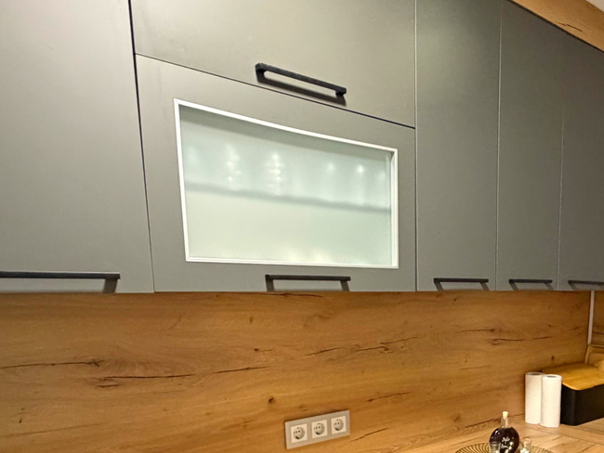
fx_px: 541
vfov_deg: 42.9
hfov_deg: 55.3
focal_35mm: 31
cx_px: 458
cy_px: 378
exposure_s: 1/50
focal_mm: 2.22
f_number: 2.2
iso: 500
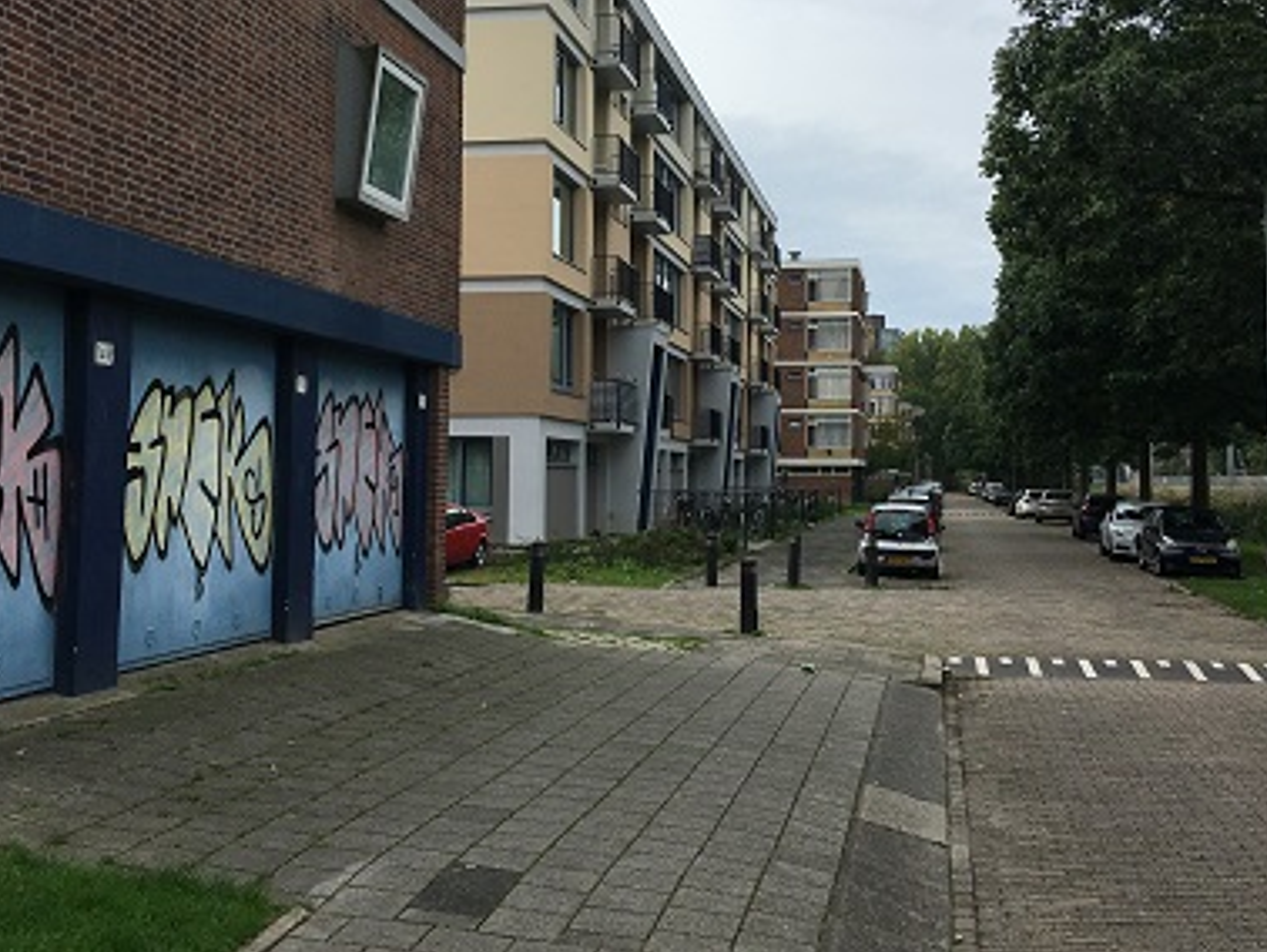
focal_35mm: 46
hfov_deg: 41.2
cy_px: 318
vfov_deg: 31.3
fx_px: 1685
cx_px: 640
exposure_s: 1/974
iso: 25
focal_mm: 4.15
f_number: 2.2
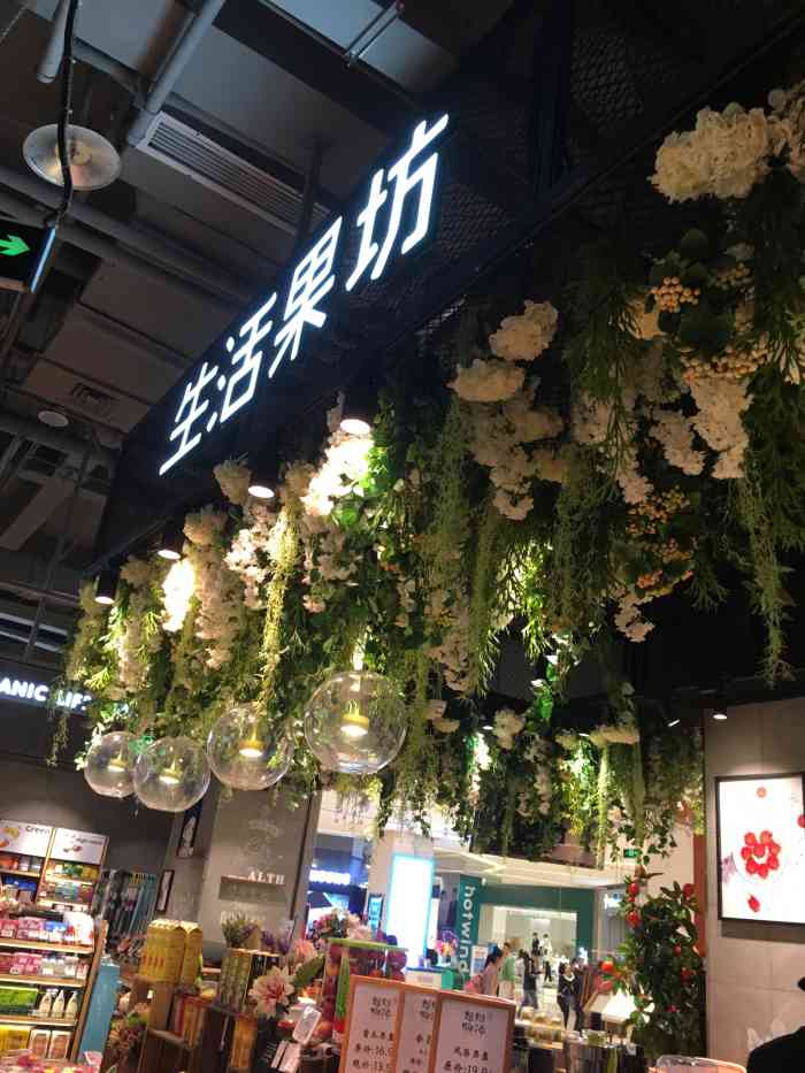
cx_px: 402
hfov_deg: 48.2
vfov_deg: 61.7
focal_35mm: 29
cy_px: 536
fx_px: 899
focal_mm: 4.15
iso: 50
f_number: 2.2
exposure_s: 1/33
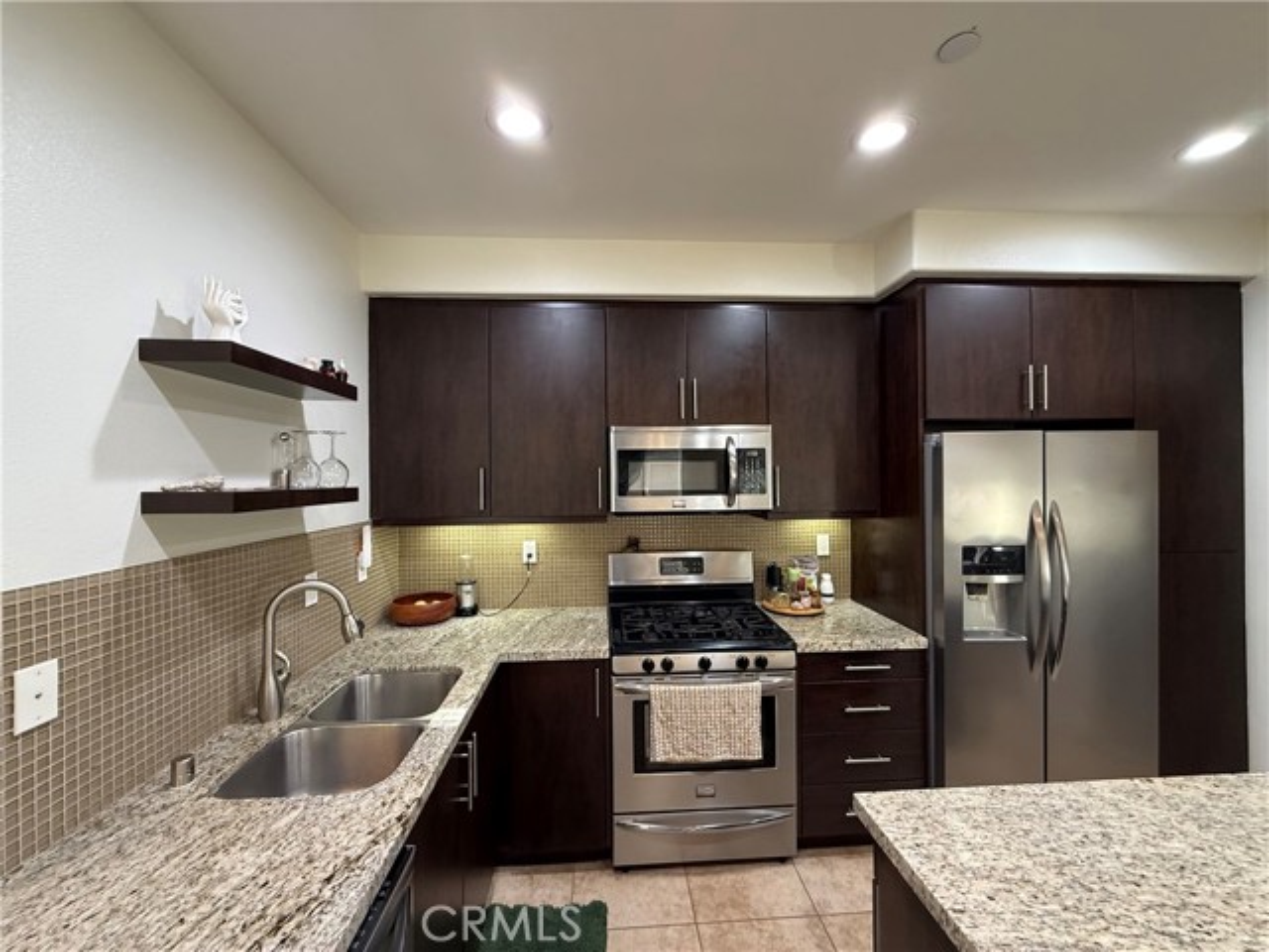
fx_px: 513
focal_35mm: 14
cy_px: 476
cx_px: 634
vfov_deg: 85.7
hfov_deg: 102.1
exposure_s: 1/60
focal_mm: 2.22
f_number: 2.2
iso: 250
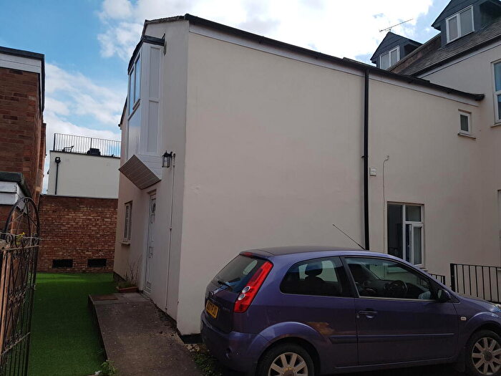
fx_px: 376
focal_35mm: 26
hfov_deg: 67.3
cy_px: 188
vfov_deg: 53.1
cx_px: 250
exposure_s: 1/2664
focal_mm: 4.2
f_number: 1.7
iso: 50
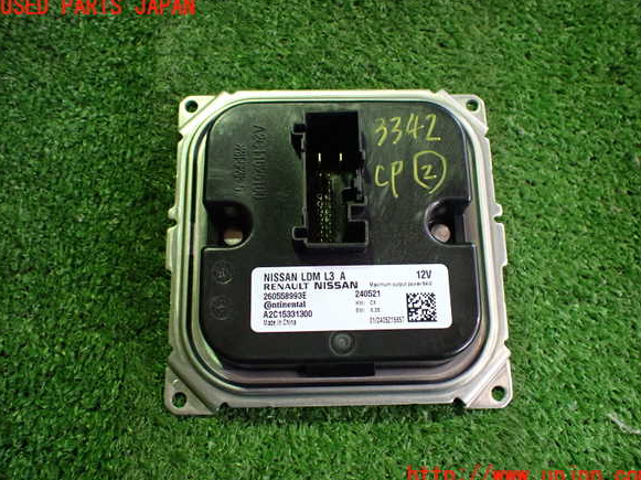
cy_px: 242
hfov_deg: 58.4
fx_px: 574
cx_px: 325
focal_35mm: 31
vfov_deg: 45.4
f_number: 2.3
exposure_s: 1/100
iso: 800
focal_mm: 5.4
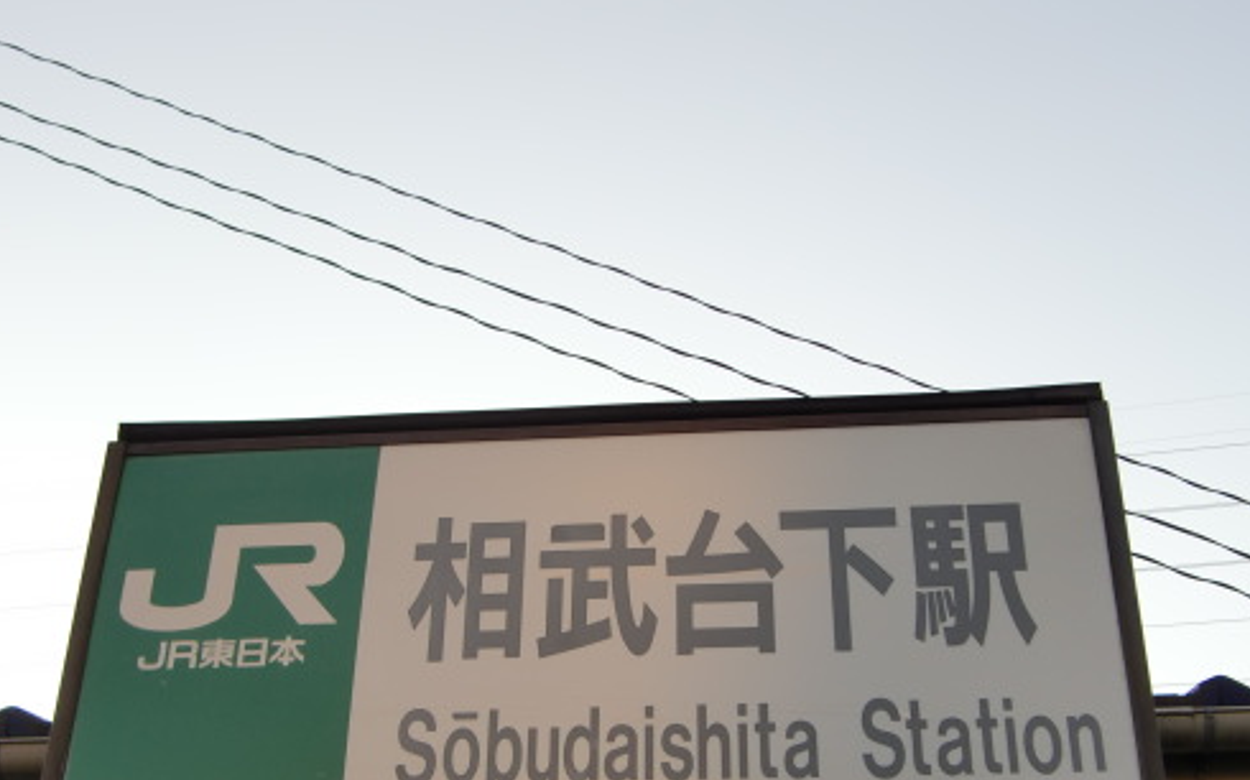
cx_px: 622
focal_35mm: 54
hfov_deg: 37.5
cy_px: 599
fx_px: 1839
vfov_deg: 23.7
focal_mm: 6.9
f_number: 3
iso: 64
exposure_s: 1/320
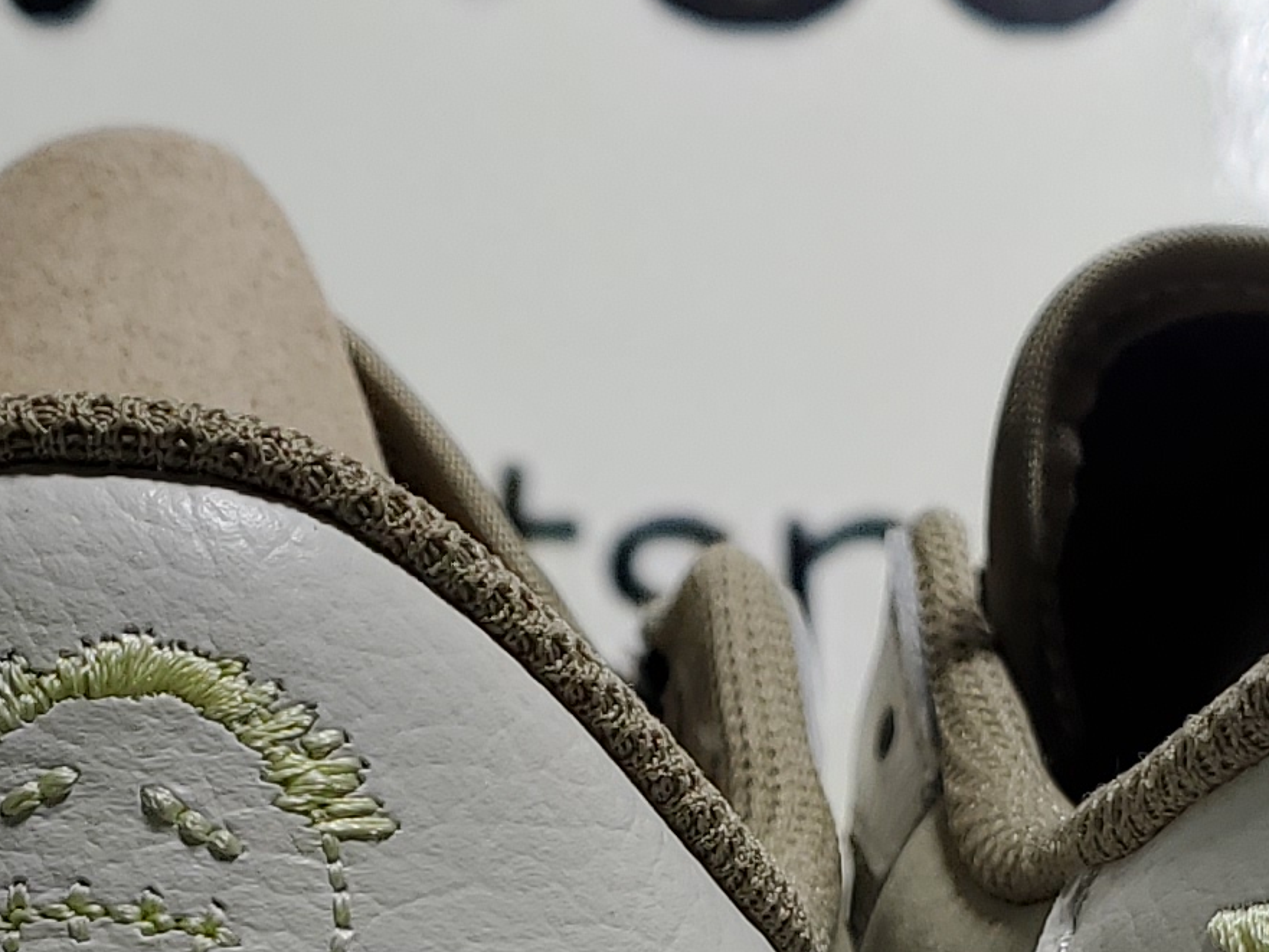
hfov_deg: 16.5
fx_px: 4363
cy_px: 1164
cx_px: 683
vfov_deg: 12.2
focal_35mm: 119
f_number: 1.5
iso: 50
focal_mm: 4.3
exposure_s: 1/701
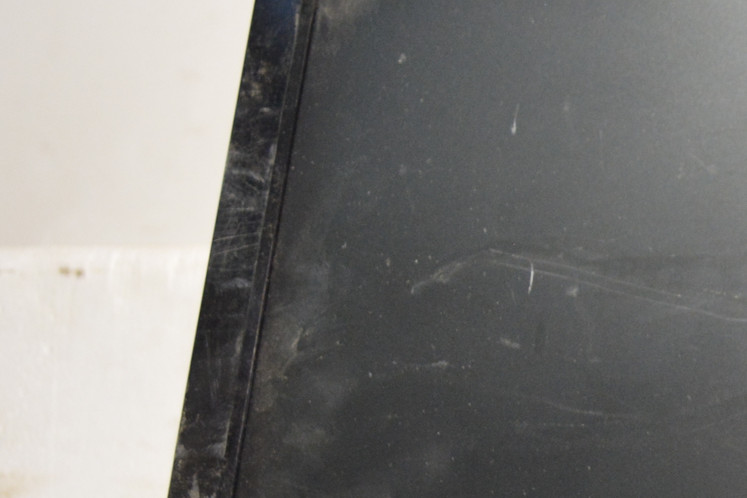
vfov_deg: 11.9
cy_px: 462
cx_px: 1336
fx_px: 2366
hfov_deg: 15.5
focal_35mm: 114
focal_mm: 20
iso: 1000
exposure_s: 1/30
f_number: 3.8
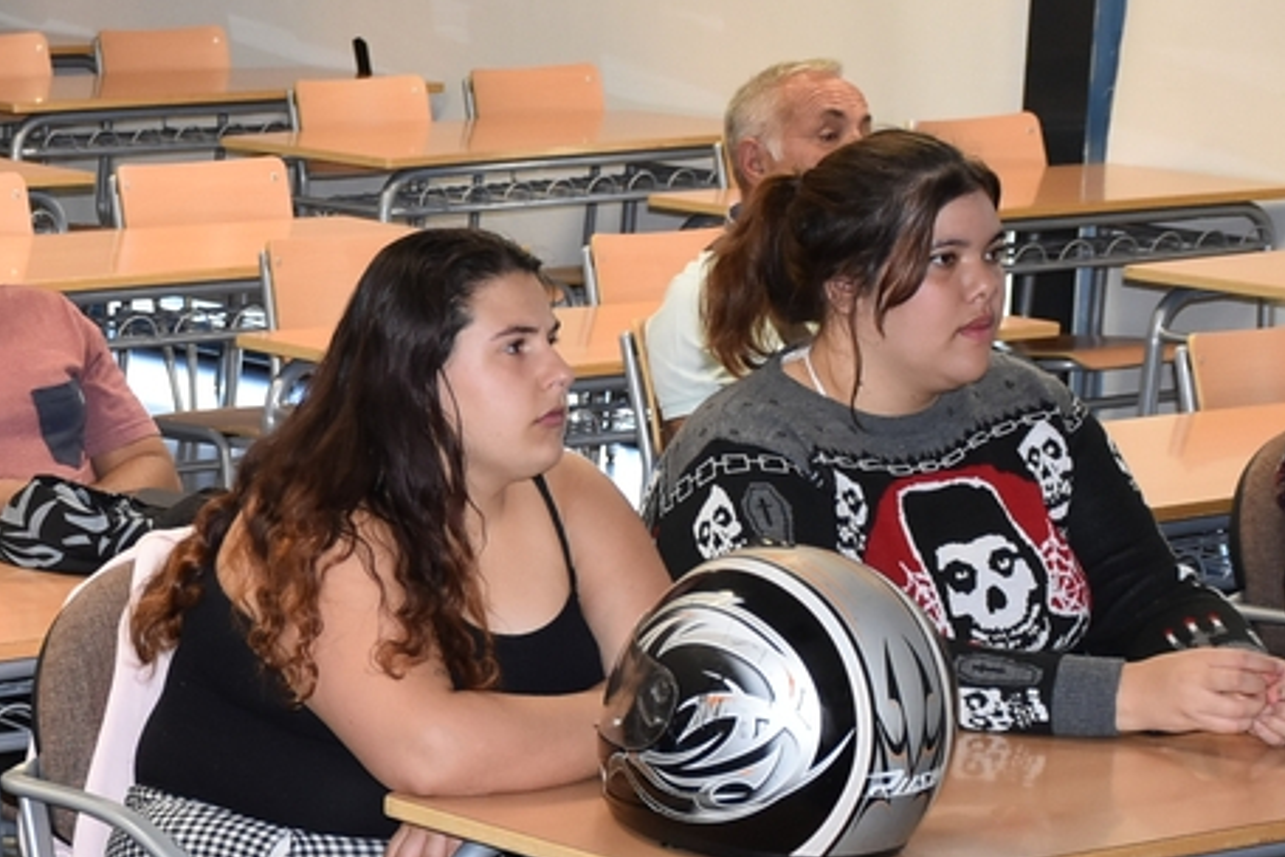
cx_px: -90
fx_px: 5354
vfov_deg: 9.1
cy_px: 603
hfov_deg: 13.4
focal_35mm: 150
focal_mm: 38
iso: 900
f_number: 4.2
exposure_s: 1/60
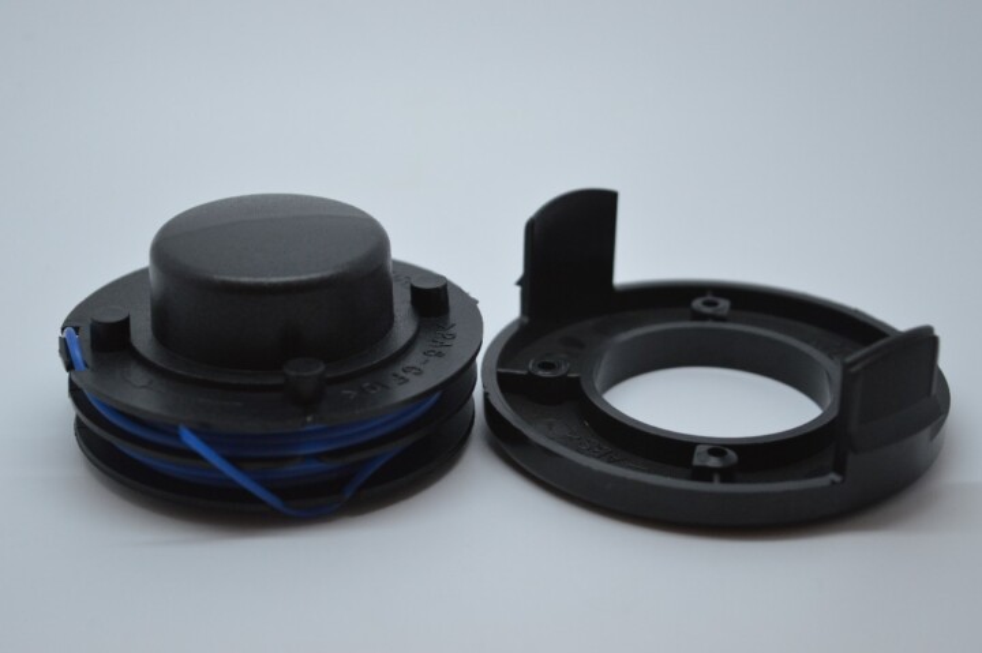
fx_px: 2126
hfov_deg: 26.0
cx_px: 491
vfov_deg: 17.5
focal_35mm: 78
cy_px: 326
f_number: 5.6
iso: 400
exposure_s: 1/100
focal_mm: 52
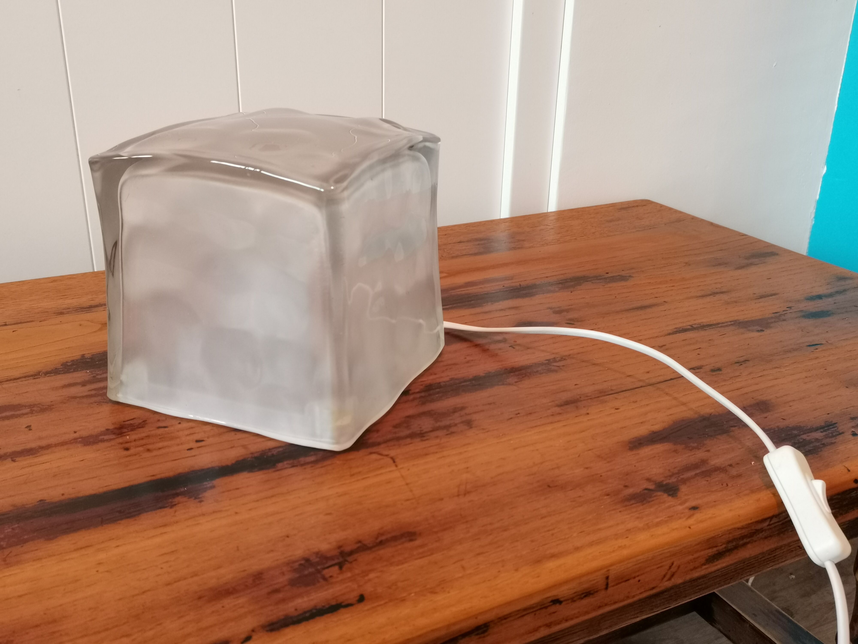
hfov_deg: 54.0
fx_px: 843
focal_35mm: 34
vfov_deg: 41.8
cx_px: 429
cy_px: 322
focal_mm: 4.75
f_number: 1.8
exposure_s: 1/50
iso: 200
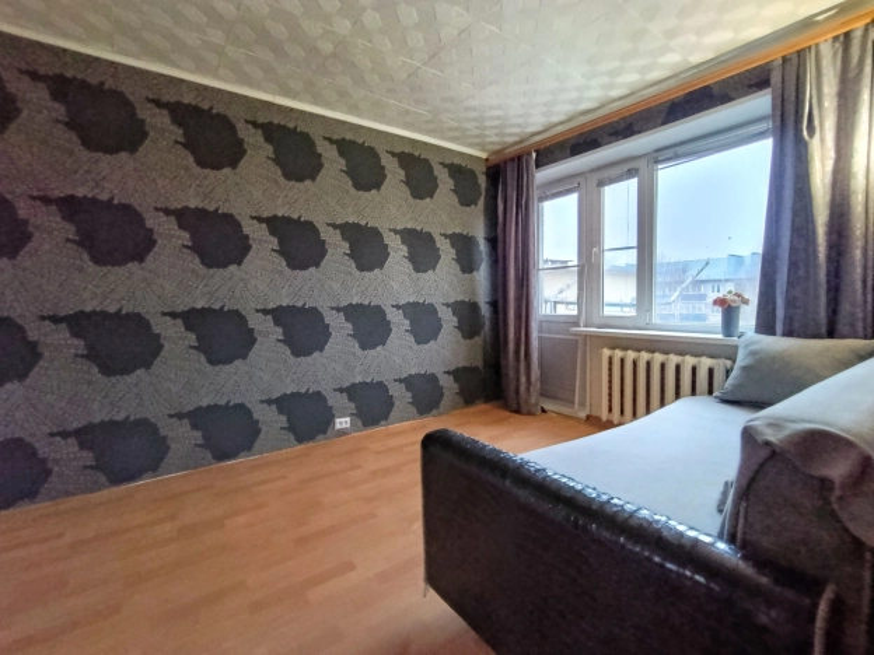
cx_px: 437
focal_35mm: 15
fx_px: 379
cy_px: 328
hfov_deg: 98.2
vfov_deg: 81.7
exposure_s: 1/33.3
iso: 499
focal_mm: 1.65
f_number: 2.2
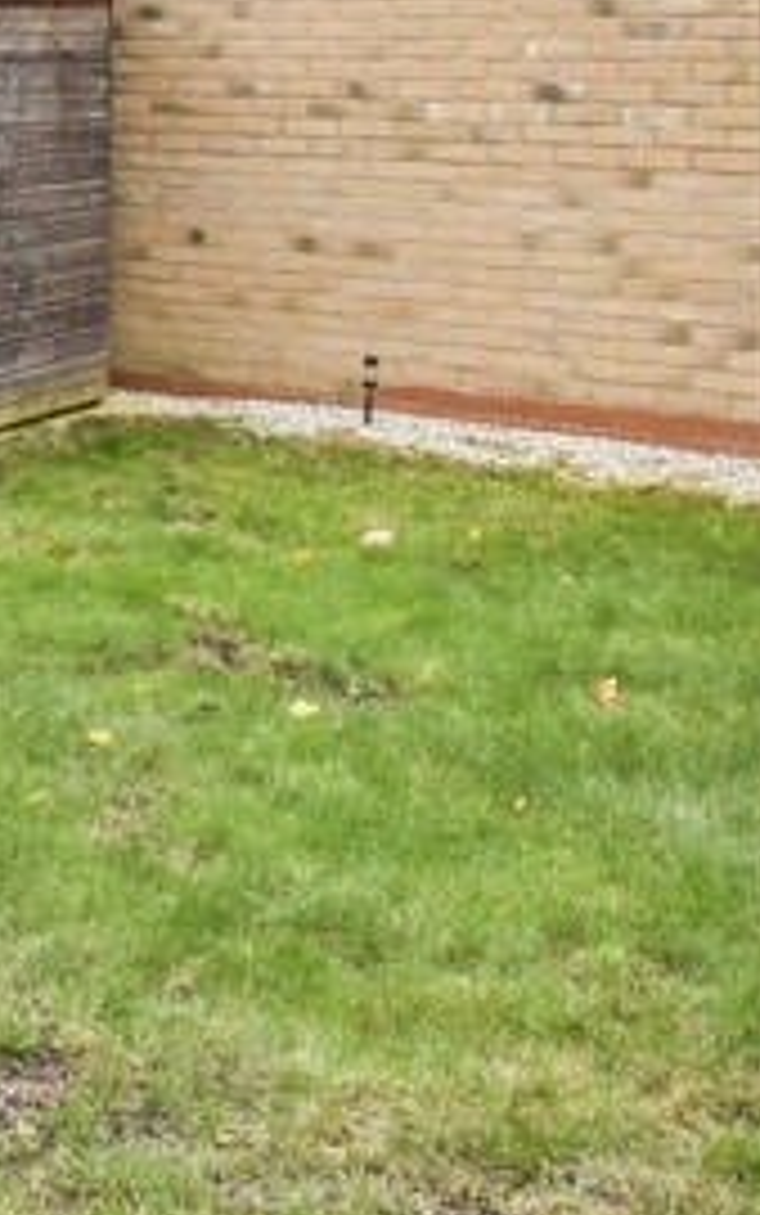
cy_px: -20
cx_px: -234
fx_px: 1920
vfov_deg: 32.1
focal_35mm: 58
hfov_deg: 20.4
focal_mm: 10
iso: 200
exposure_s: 1/250
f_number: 5.6
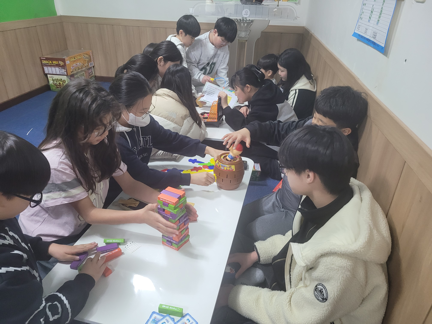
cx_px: 216
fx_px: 324
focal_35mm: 26
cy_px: 162
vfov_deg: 53.1
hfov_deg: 67.3
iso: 320
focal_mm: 5.4
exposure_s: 1/120
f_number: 1.8
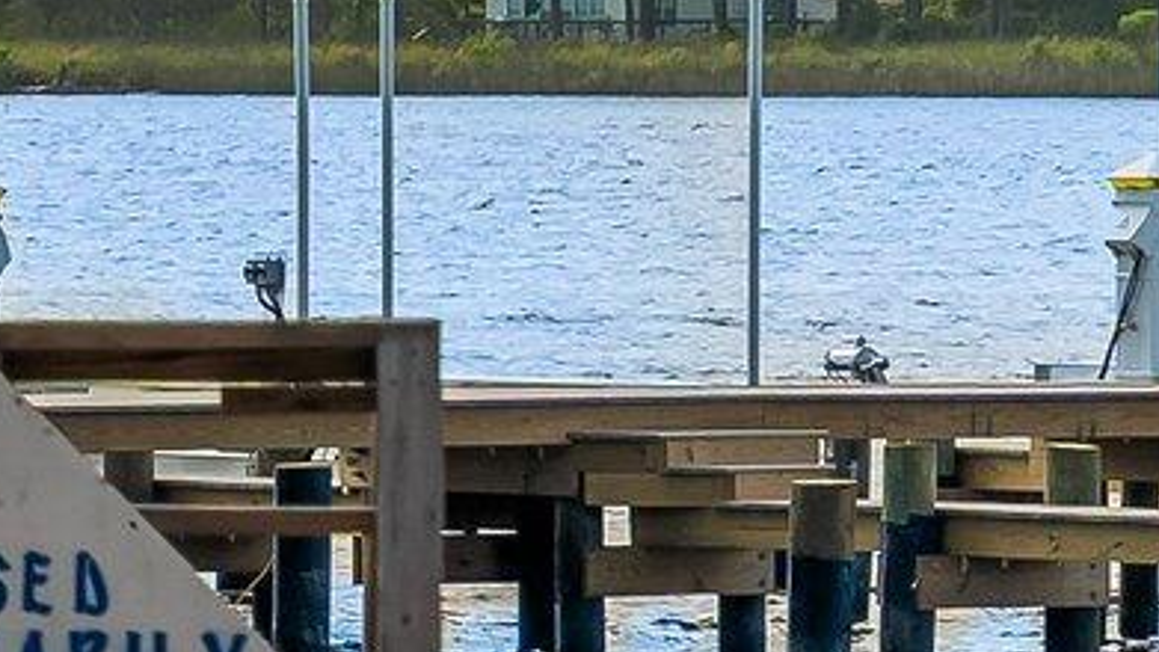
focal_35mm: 576
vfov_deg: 2.1
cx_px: -949
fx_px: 17703
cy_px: 98
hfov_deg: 3.7
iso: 125
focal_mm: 70
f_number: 3.5
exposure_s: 1/500
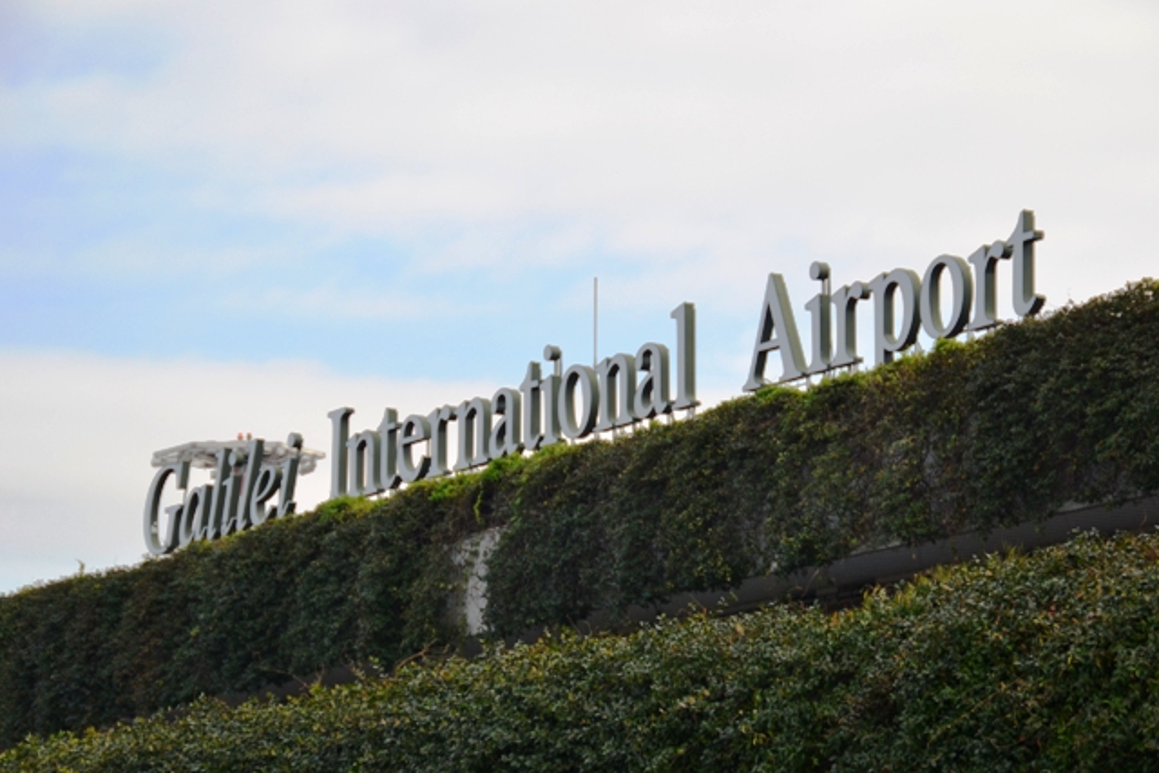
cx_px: 580
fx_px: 4588
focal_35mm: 142
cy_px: 386
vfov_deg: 9.6
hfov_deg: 14.4
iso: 220
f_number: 5.6
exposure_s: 1/500
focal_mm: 95
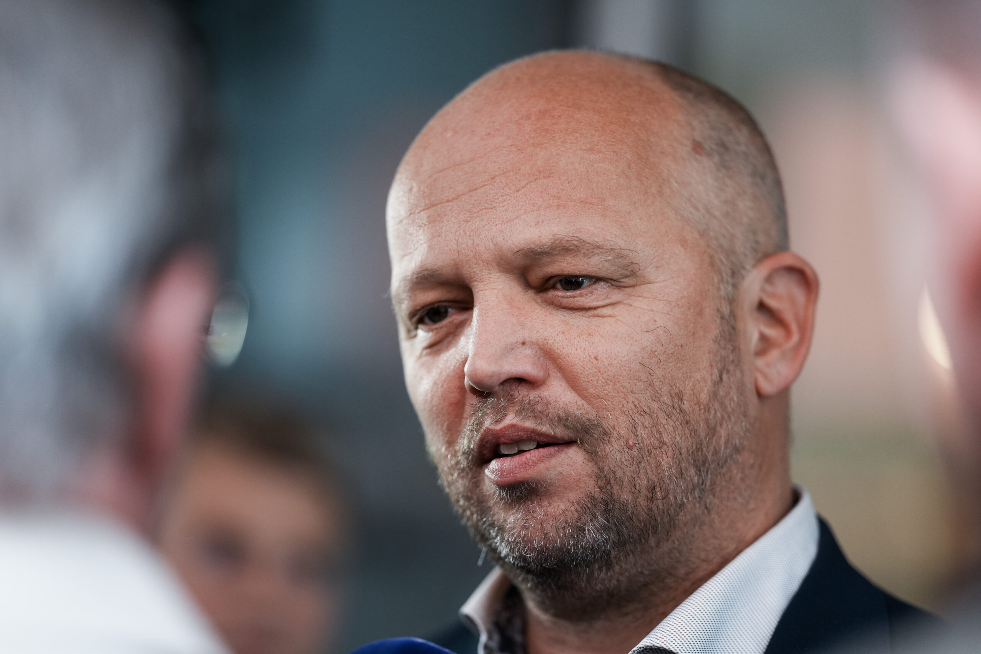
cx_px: 490
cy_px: 327
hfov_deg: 15.2
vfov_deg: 10.2
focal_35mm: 135
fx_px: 3679
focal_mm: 135
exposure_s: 1/500
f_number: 1.8
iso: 1000
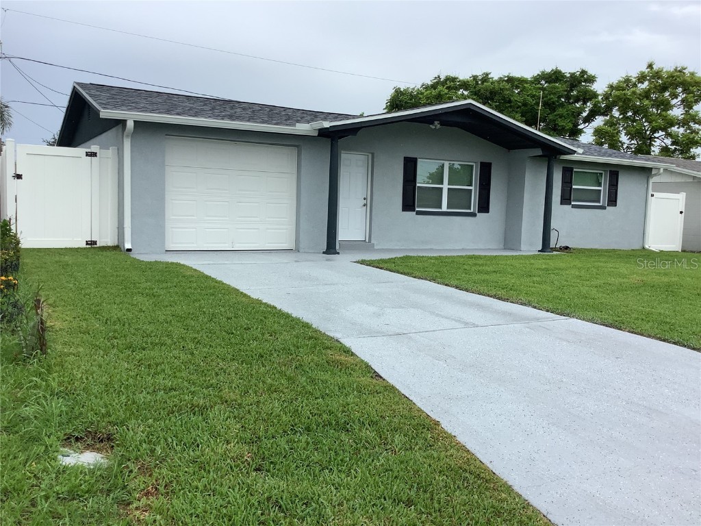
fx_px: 628
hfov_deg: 58.4
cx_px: 350
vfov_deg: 45.4
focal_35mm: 31
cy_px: 263
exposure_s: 1/1148
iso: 25
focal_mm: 3.3
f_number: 2.4
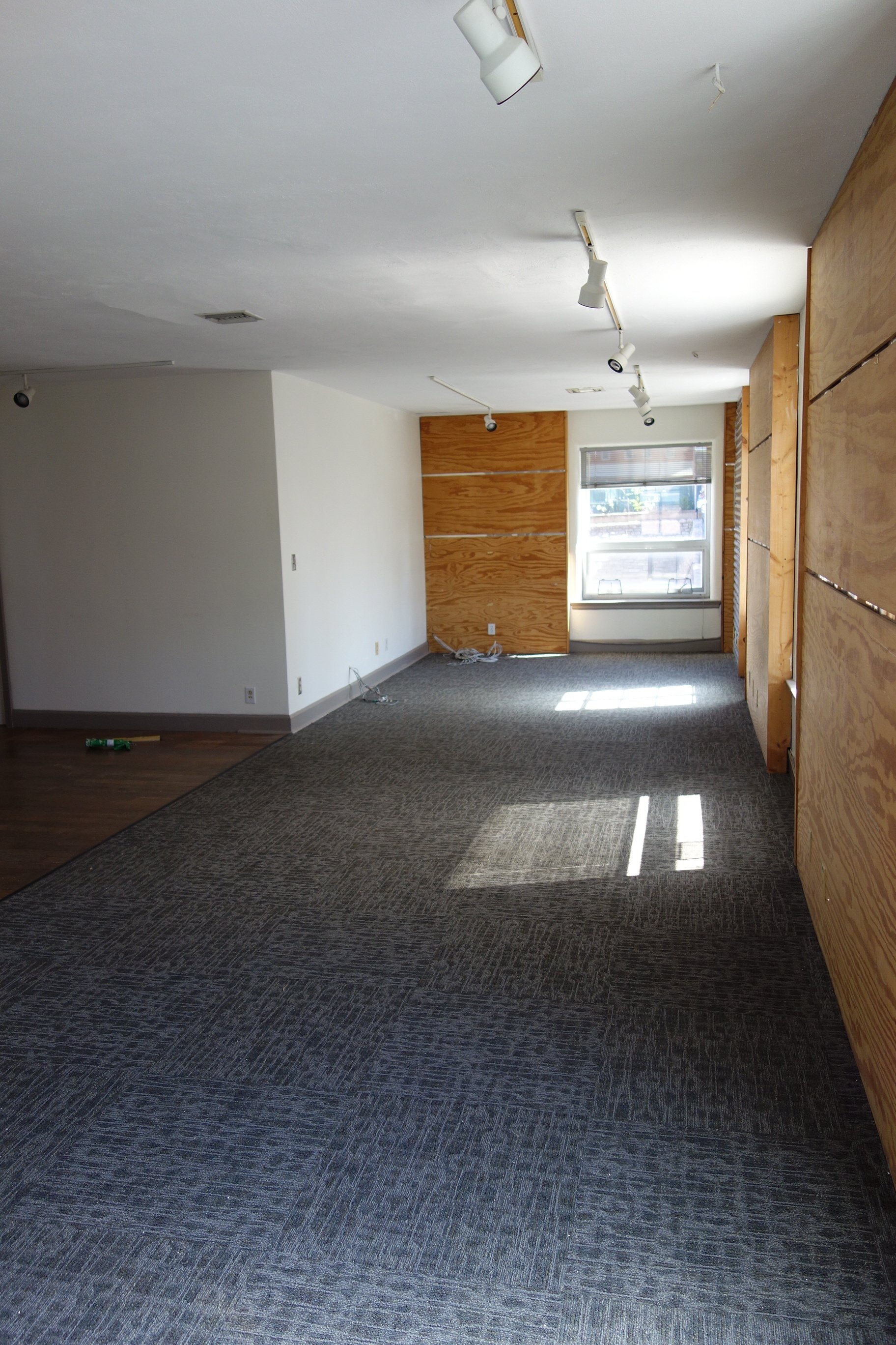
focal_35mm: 28
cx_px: 448
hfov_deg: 46.4
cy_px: 672
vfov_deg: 65.5
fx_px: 1045
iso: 125
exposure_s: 1/100
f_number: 2
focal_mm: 10.4
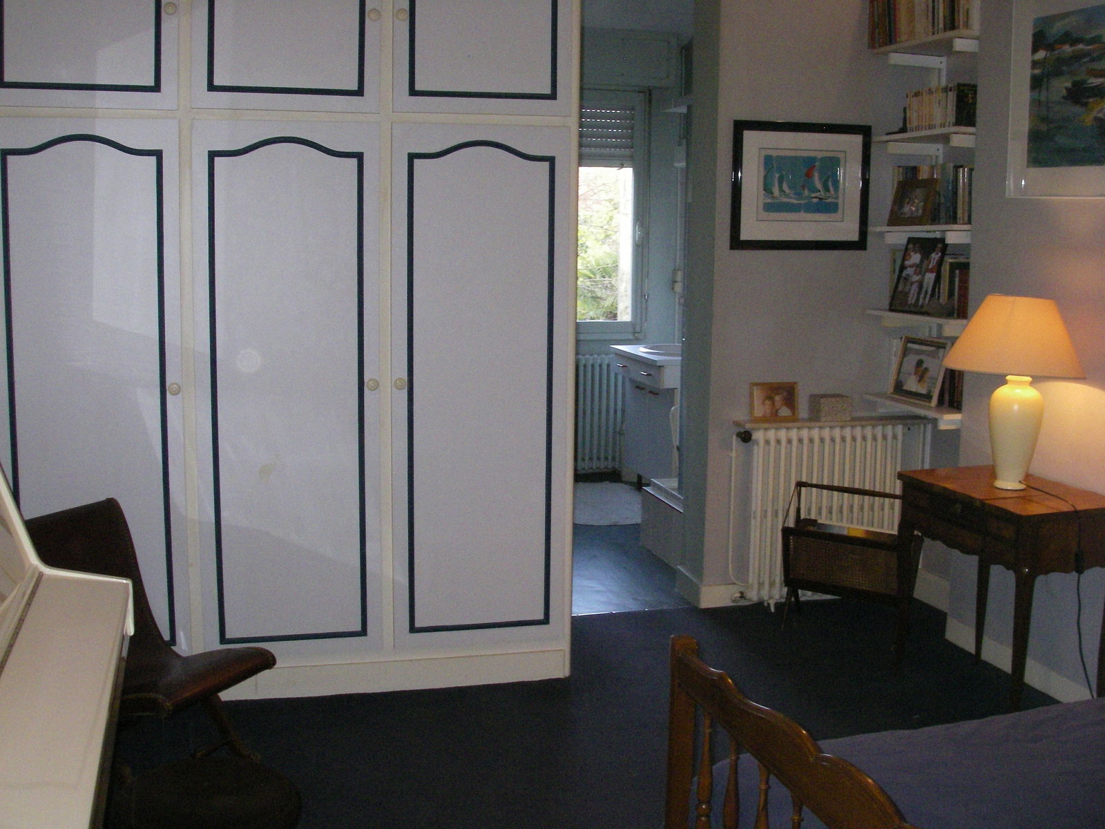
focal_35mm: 38
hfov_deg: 49.0
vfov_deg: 37.7
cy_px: 414
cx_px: 552
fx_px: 1213
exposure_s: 1/40
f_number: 6.6
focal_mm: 6.3
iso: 320
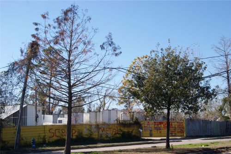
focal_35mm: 45
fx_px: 289
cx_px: 116
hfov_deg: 43.6
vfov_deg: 29.8
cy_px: 77
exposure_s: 1/80
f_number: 11
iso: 100
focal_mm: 30
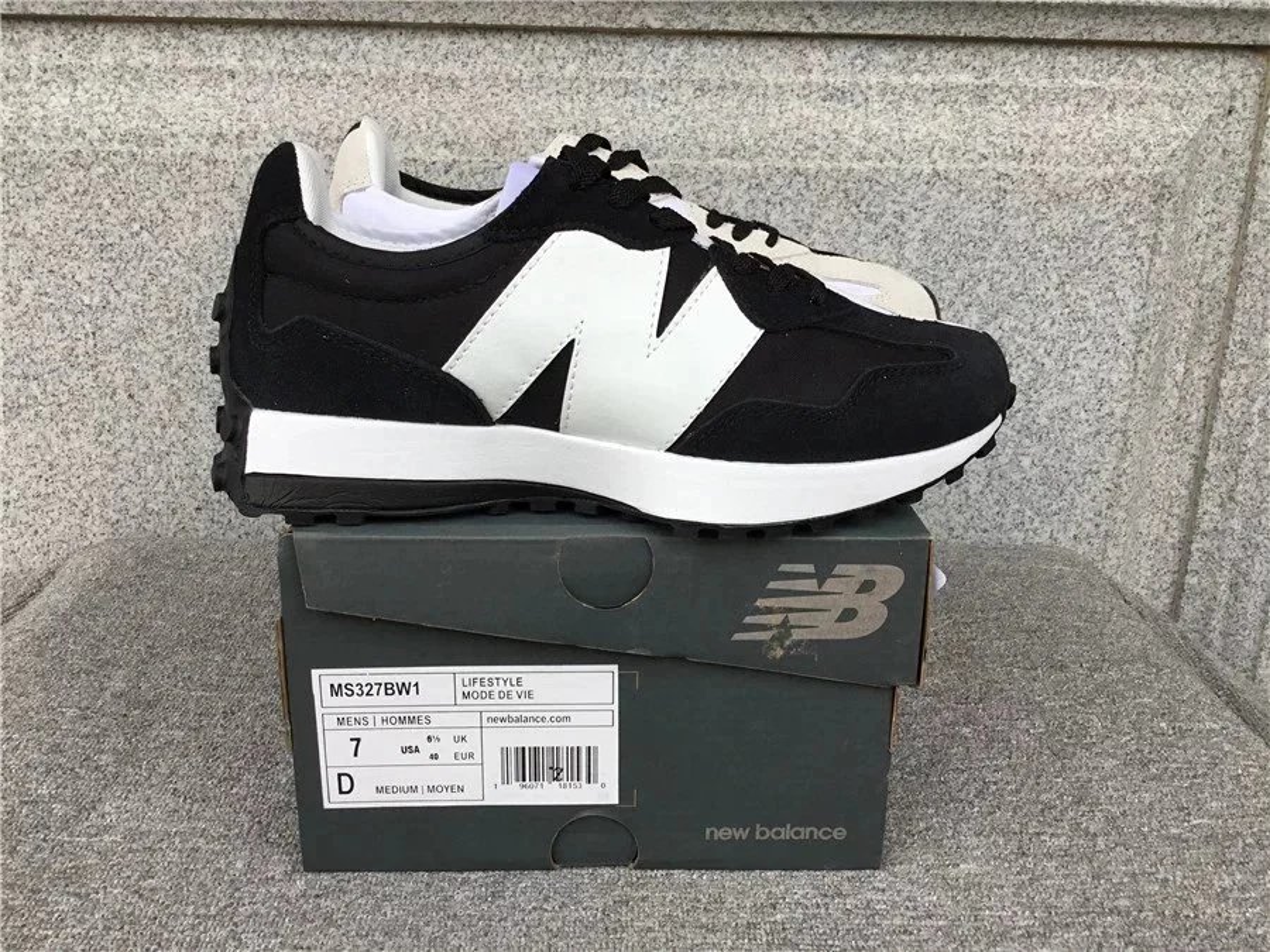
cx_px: 635
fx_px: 1137
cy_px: 476
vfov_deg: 45.4
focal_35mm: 31
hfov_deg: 58.4
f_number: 2.4
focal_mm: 3.3
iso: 25
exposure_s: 1/129
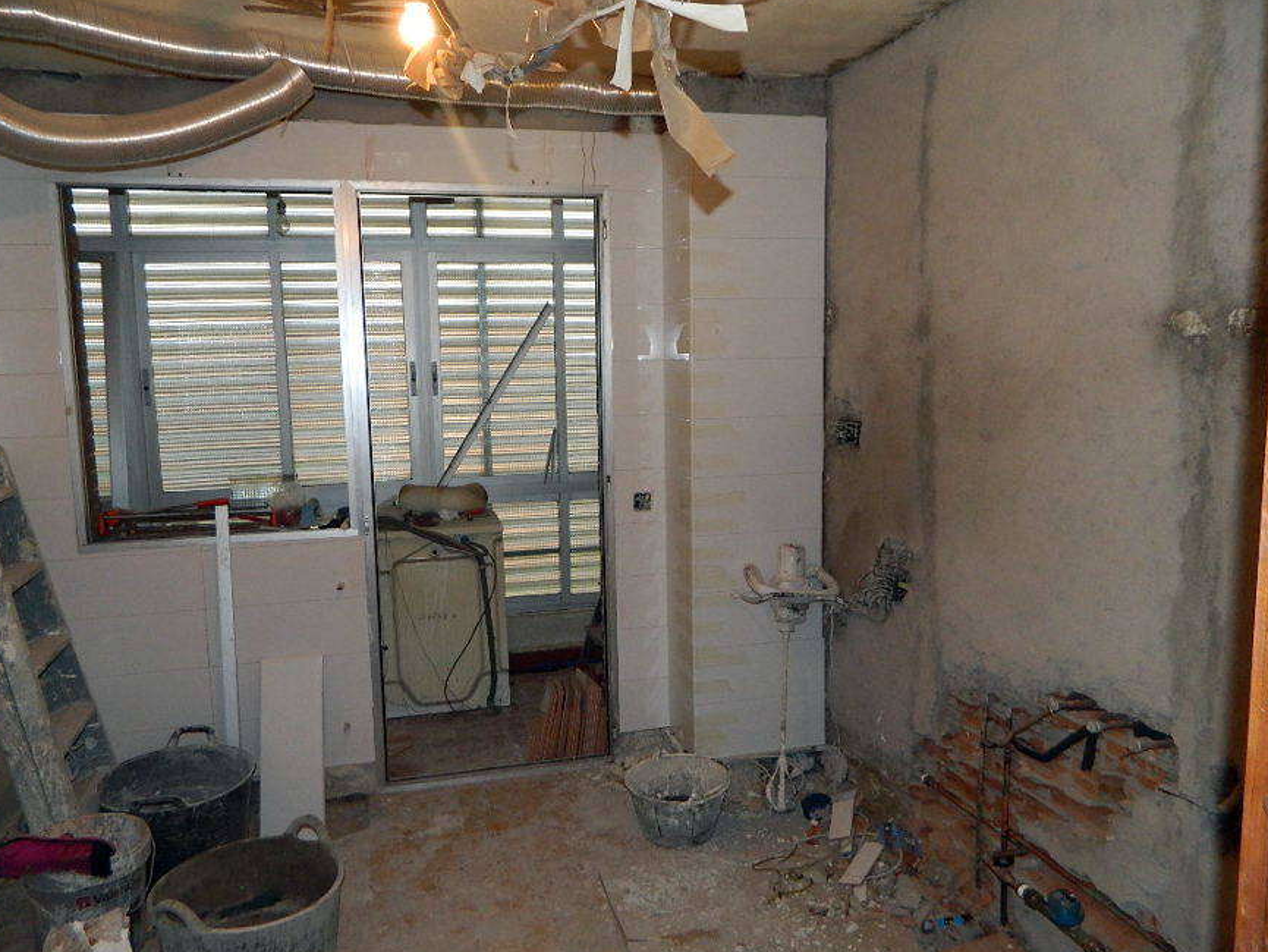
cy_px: 477
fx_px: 953
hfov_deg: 67.3
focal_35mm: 26
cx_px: 617
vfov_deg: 53.1
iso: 200
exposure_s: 1/30
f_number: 3.1
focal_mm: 4.5
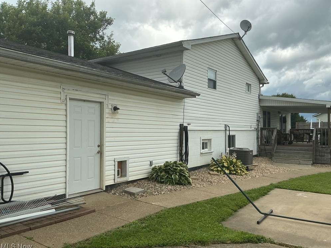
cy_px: 126
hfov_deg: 60.0
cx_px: 170
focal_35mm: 30
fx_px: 287
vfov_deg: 46.8
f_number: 1.8
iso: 25
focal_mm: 3
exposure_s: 1/1451
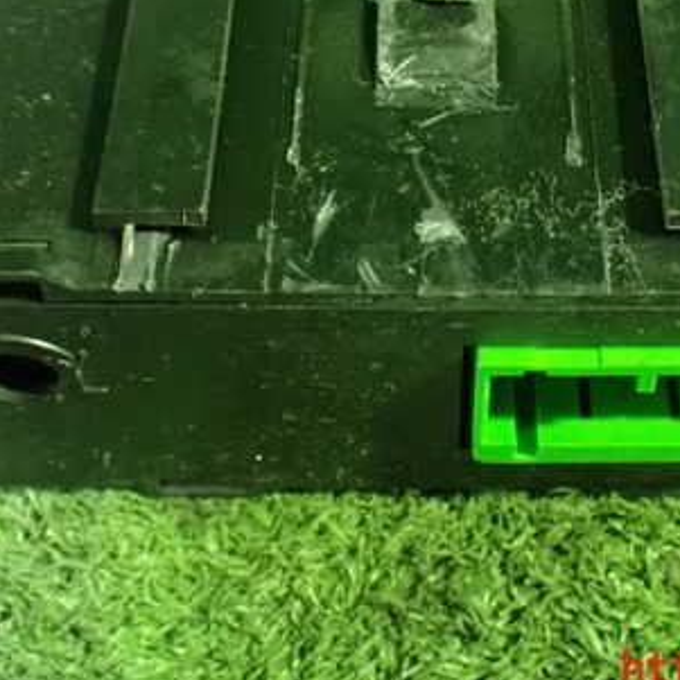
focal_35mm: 67
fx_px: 1489
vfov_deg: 25.5
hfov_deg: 25.6
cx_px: 454
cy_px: 192
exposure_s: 1/20
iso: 1600
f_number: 2.7
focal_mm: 6.83
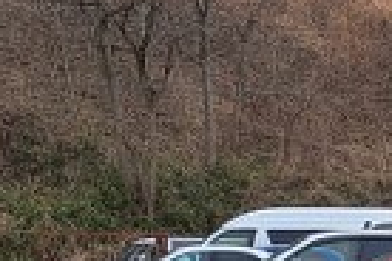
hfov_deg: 12.8
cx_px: 713
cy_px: 508
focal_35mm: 145
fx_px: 1579
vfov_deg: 9.0
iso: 50
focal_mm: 5.23
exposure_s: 1/789
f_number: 1.8
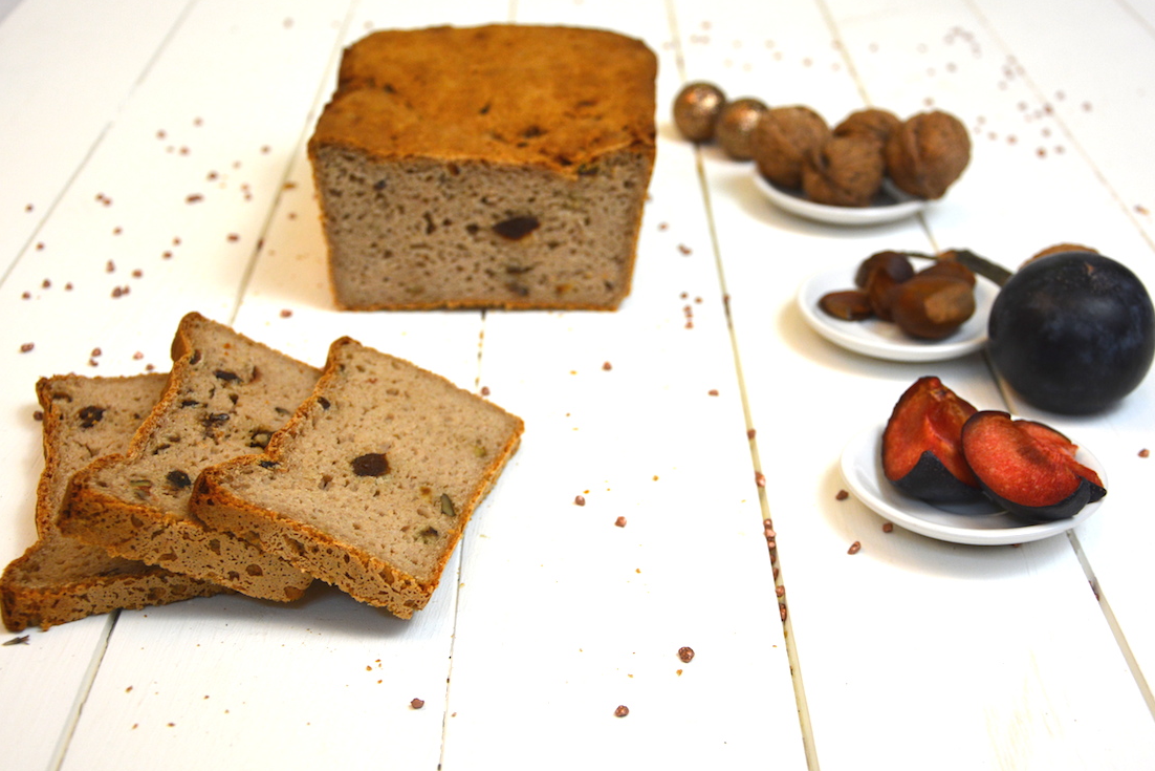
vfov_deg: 27.5
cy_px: 357
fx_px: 1572
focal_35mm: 49
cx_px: 610
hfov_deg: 40.3
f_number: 4.2
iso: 400
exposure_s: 1/60
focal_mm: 30
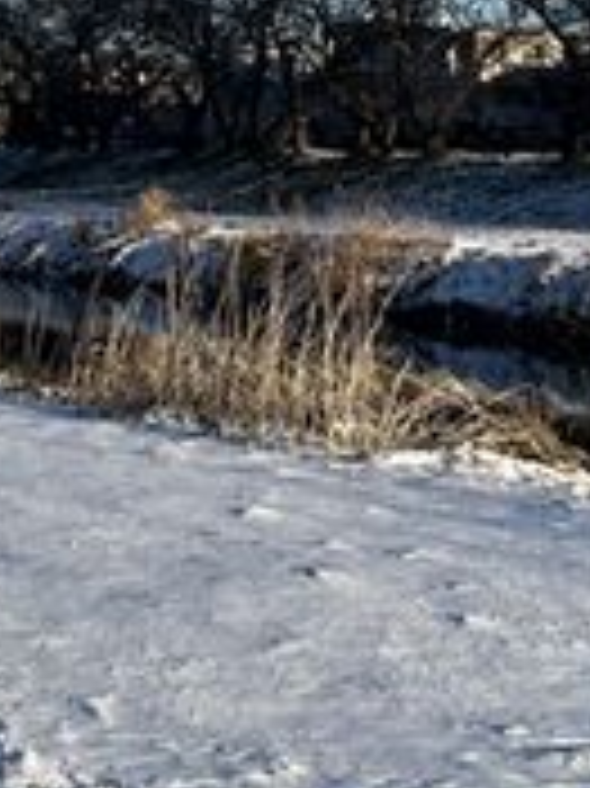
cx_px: 198
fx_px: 2708
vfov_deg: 15.7
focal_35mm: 119
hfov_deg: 12.4
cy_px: -243
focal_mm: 5.7
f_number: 1.5
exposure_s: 1/4274
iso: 50
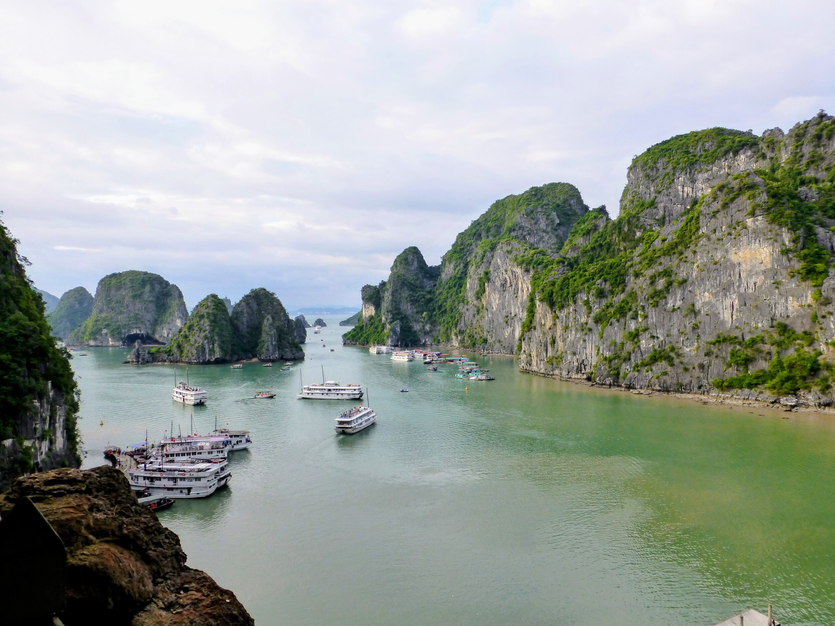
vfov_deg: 56.8
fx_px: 579
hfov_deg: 71.6
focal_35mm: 24
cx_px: 418
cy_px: 313
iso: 160
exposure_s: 1/160
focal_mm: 4.3
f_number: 4
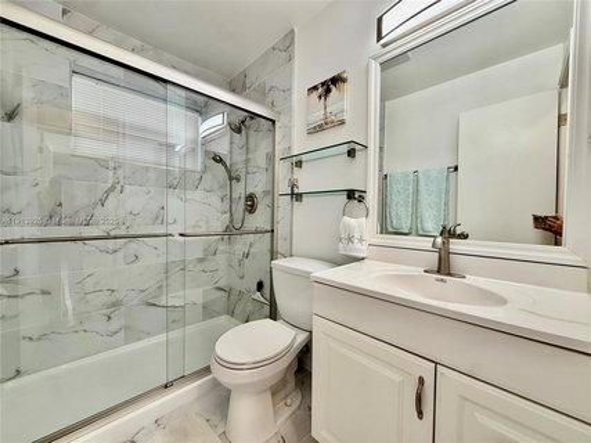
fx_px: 239
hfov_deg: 102.1
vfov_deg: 85.6
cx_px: 296
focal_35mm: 14
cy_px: 222
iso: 160
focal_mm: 2.22
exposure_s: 1/120
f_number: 2.2
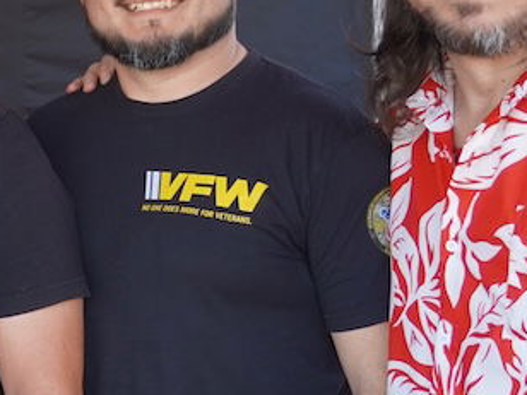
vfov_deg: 11.0
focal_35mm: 135
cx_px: -388
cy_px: 108
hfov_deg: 13.3
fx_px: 2055
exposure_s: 1/160
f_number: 4.5
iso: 320
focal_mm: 24
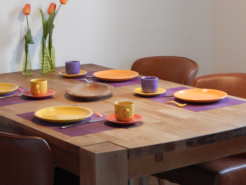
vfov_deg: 14.6
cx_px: 103
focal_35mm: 101
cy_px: 88
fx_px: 718
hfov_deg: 19.4
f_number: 4.3
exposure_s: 1/15
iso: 640
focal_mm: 15.3
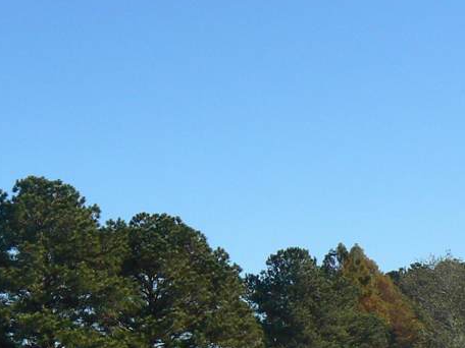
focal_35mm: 101
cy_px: 138
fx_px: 1357
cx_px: -71
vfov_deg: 14.6
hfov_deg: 18.6
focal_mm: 6
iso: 80
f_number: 6.3
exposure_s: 1/400
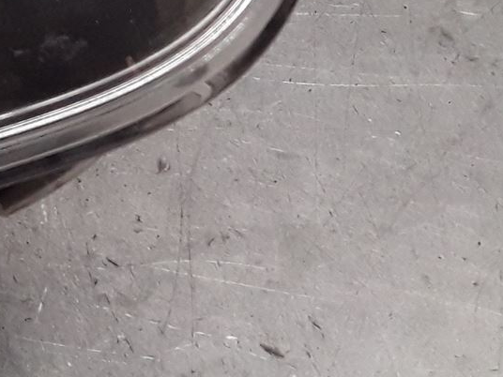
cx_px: -431
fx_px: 1555
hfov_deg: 15.5
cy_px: -328
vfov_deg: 12.5
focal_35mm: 107
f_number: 1.9
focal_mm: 2.91
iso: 100
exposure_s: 1/134
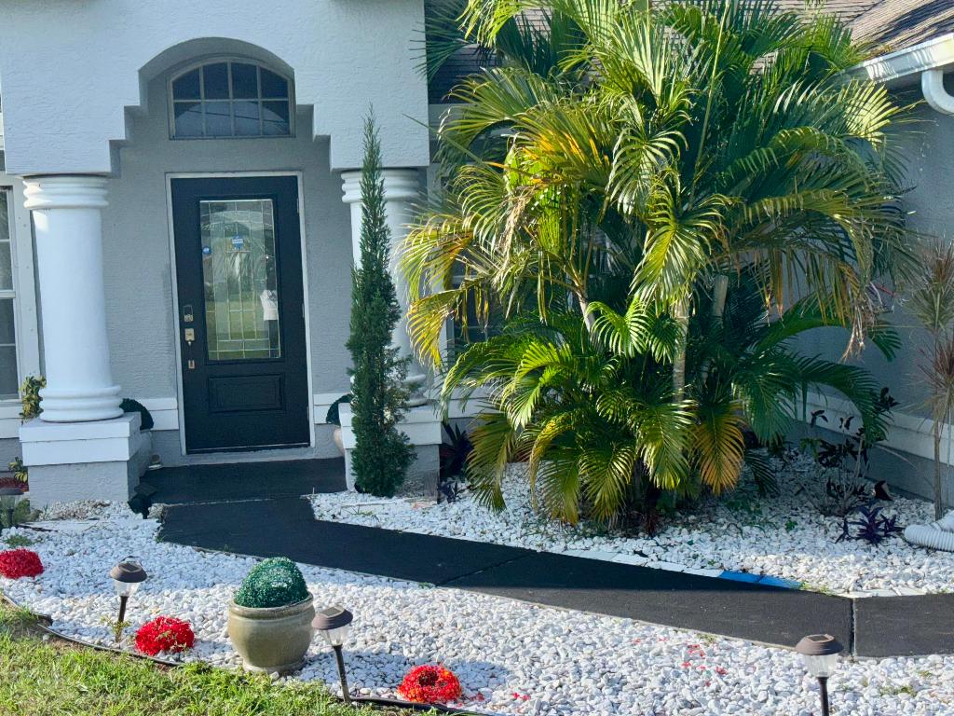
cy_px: 358
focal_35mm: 52
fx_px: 1433
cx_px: 477
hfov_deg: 36.8
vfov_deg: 28.0
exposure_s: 1/3115
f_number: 1.6
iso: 25
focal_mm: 5.96
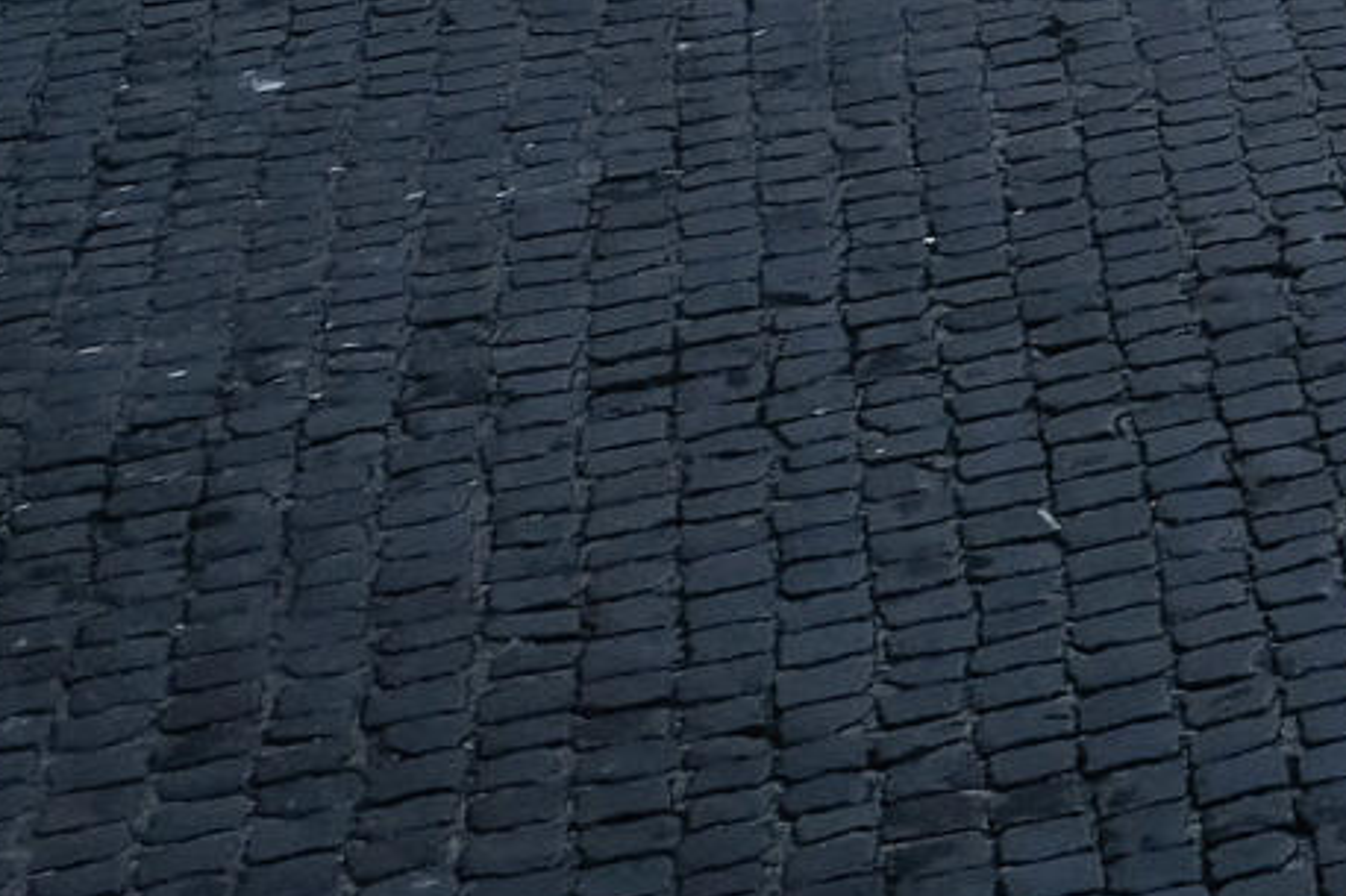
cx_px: 3929
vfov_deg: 8.0
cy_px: -2004
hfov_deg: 10.6
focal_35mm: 141
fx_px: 5270
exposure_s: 1/320
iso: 400
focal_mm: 14
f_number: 7.1
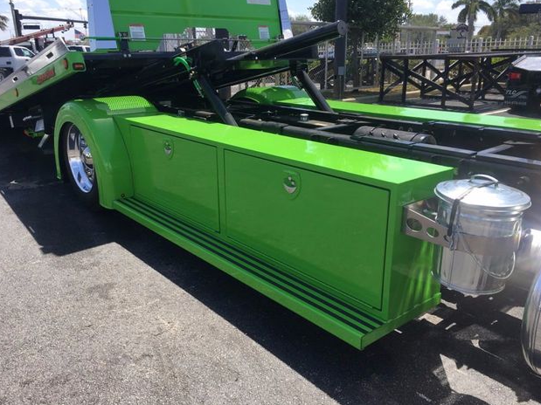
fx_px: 469
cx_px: 274
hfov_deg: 60.0
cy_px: 200
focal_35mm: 30
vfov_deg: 46.8
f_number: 2.2
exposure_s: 1/905
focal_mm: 4.15
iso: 25
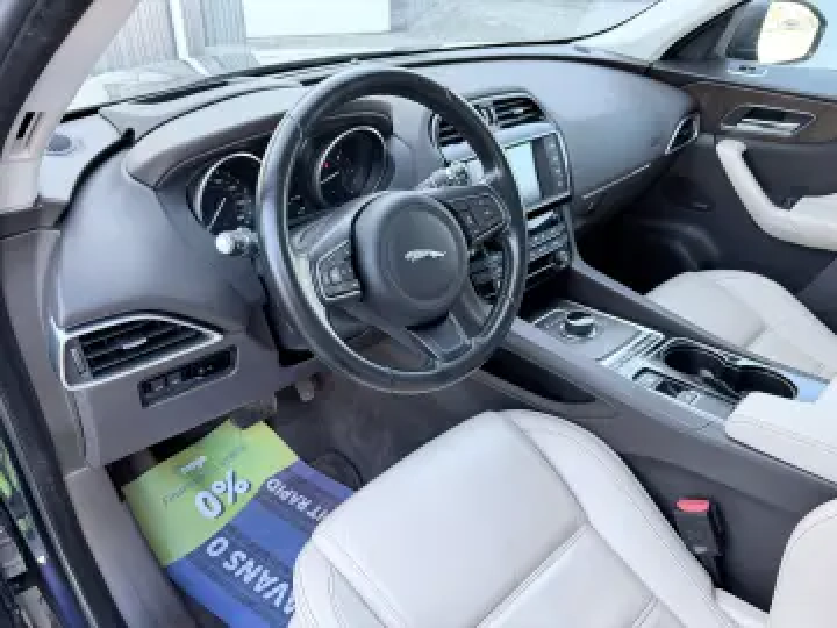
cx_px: 418
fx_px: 580
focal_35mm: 24
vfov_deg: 56.8
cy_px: 314
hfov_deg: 71.6
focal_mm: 6.76
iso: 160
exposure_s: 1/121
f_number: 1.78
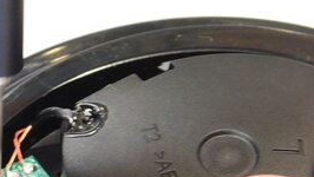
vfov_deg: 6.3
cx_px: -34
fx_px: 1616
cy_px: 159
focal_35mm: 194
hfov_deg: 10.9
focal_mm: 14.2
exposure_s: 1/8
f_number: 4.4
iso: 450
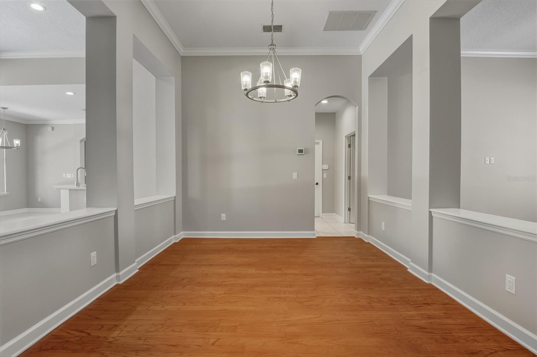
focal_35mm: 16
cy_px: 178
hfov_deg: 95.0
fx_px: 246
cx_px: 268
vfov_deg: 72.0
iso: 200
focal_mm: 11
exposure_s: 1/40
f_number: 8
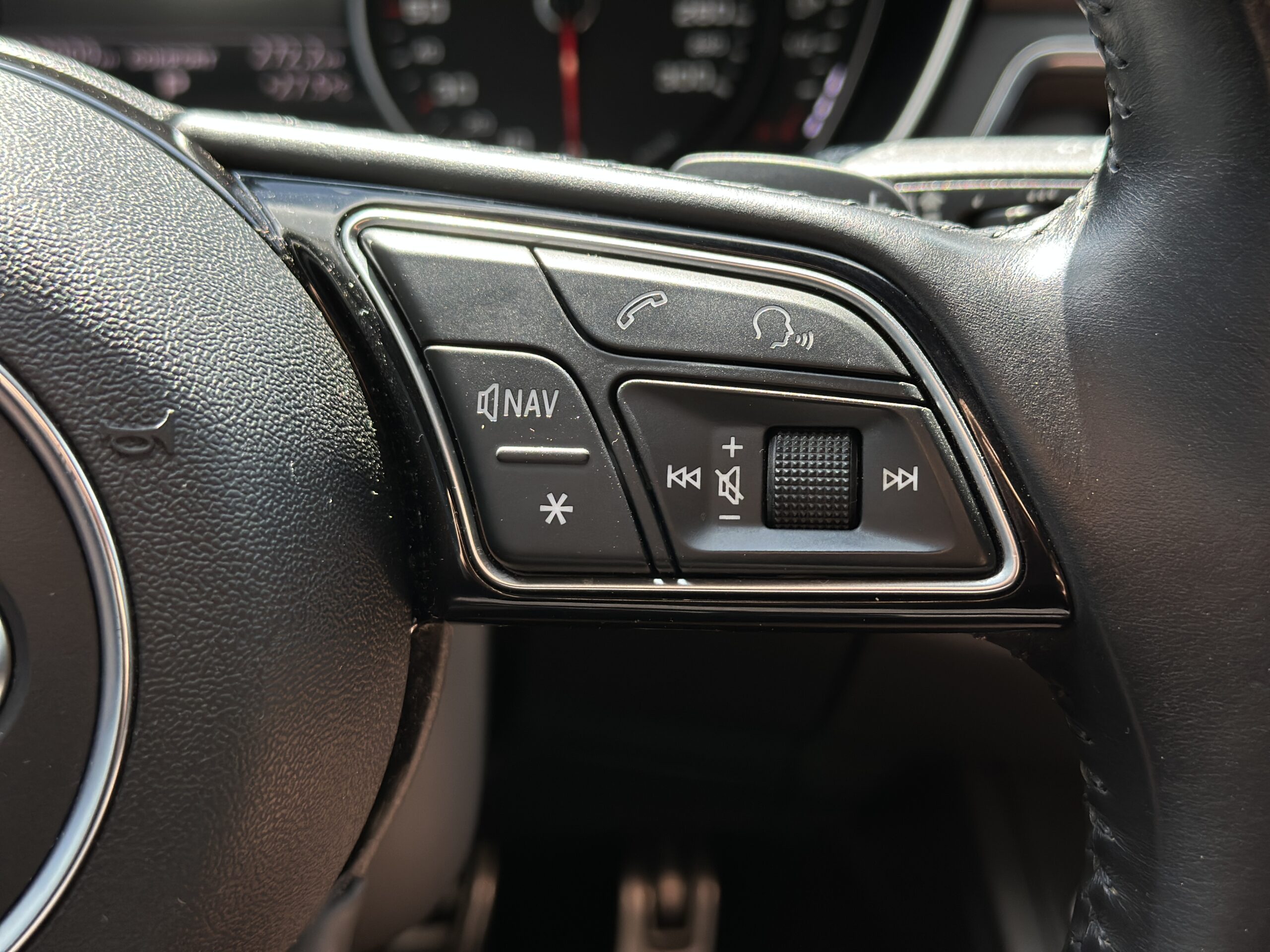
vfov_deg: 30.3
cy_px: 476
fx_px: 1761
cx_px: 635
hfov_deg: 39.7
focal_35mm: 48
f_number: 1.78
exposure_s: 1/355
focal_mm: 6.86
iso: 80
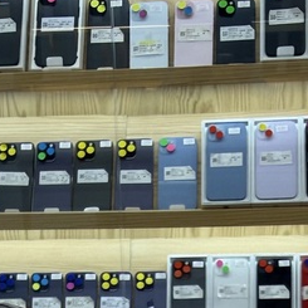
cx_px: 129
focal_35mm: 78
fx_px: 785
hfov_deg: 22.2
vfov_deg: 18.6
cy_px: 507
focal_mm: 2.22
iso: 64
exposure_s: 1/120
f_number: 2.2
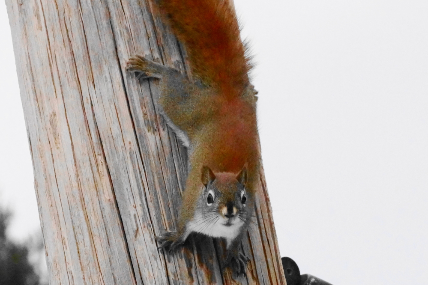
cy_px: 142
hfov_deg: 13.0
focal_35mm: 158
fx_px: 1872
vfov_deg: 8.7
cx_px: 214
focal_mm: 105
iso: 3200
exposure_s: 1/1600
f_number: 9
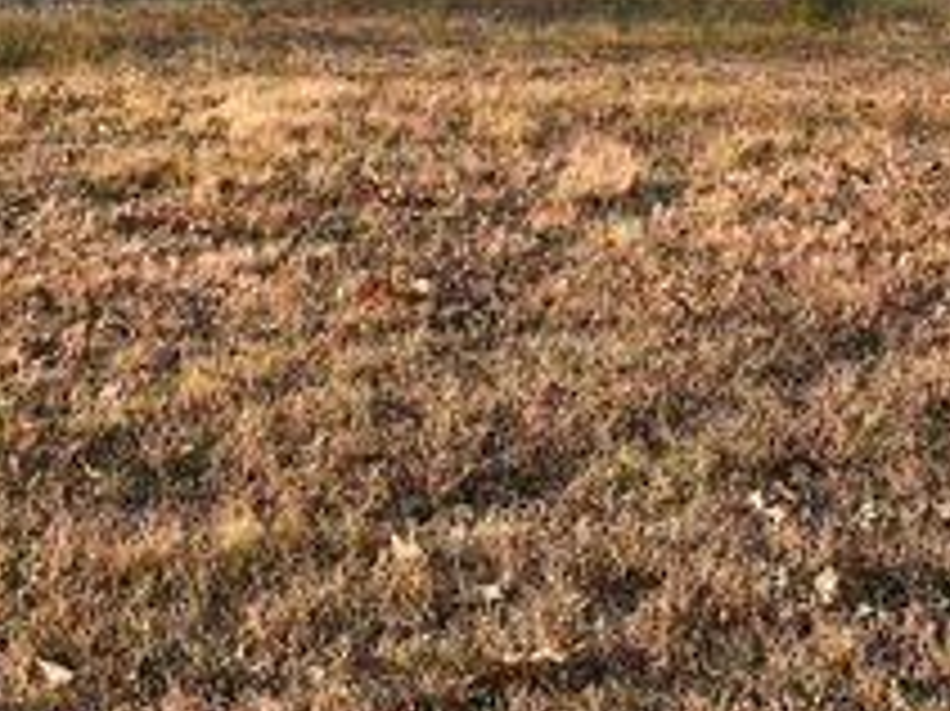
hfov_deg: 33.0
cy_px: -47
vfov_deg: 24.2
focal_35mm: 57
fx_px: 1563
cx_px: 738
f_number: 1.78
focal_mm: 6.86
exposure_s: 1/1613
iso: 80
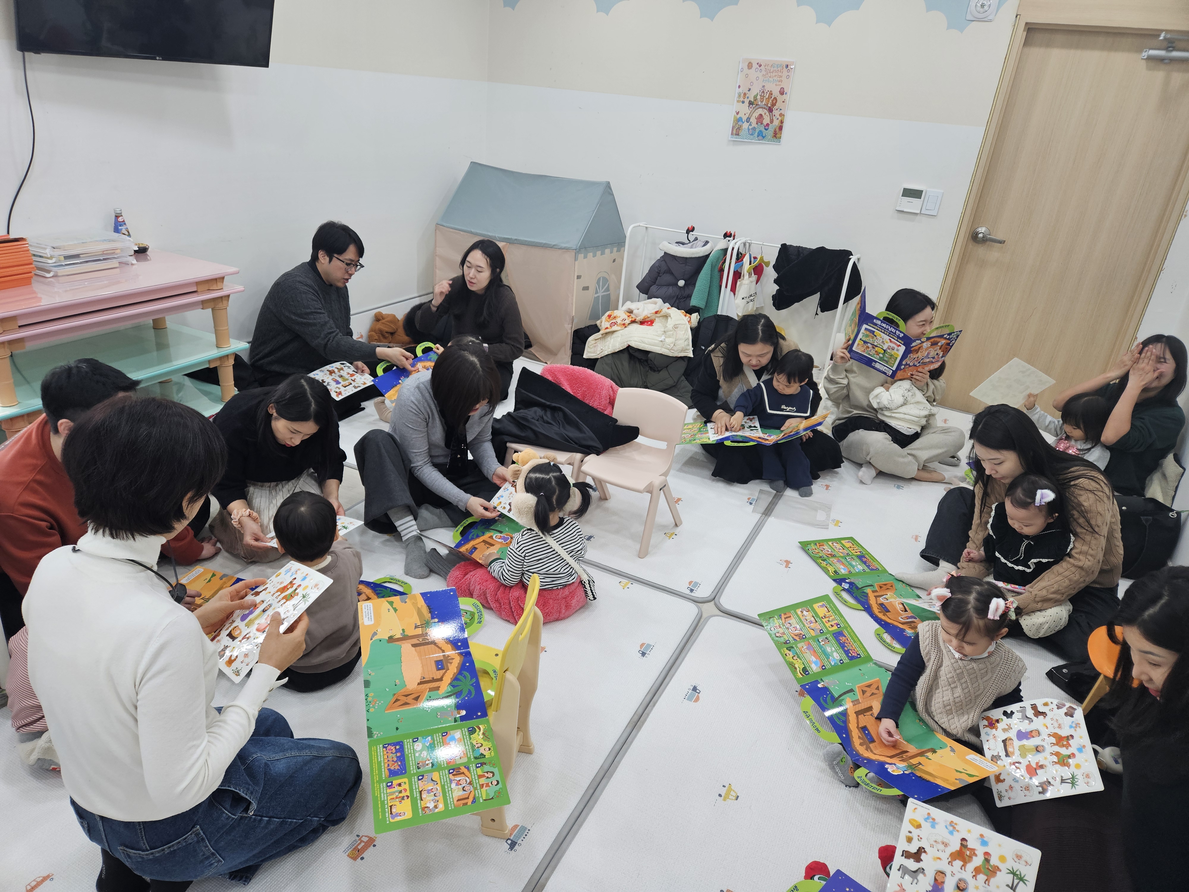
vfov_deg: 58.9
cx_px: 594
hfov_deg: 73.9
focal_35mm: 23
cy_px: 446
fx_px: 790
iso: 125
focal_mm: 5.4
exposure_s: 1/120
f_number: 1.8
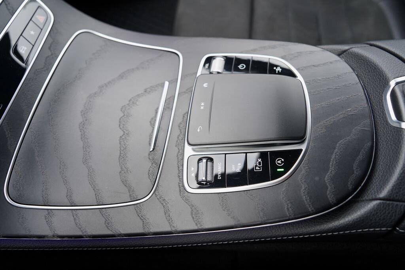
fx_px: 270
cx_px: 202
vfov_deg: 53.1
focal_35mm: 24
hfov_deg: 73.7
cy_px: 135
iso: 400
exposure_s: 1/60
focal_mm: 24
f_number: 4
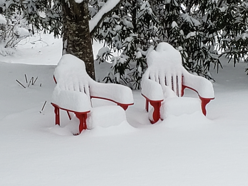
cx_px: 124
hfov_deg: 67.3
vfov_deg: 53.1
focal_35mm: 26
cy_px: 93
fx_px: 186
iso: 50
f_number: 2.4
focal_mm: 4.3
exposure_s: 1/249
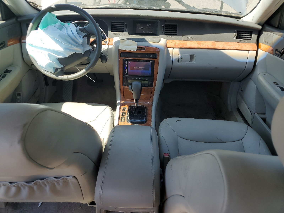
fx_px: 213
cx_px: 142
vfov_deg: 53.1
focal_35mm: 26
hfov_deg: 67.3
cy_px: 106
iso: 50
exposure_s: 1/625
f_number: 1.5
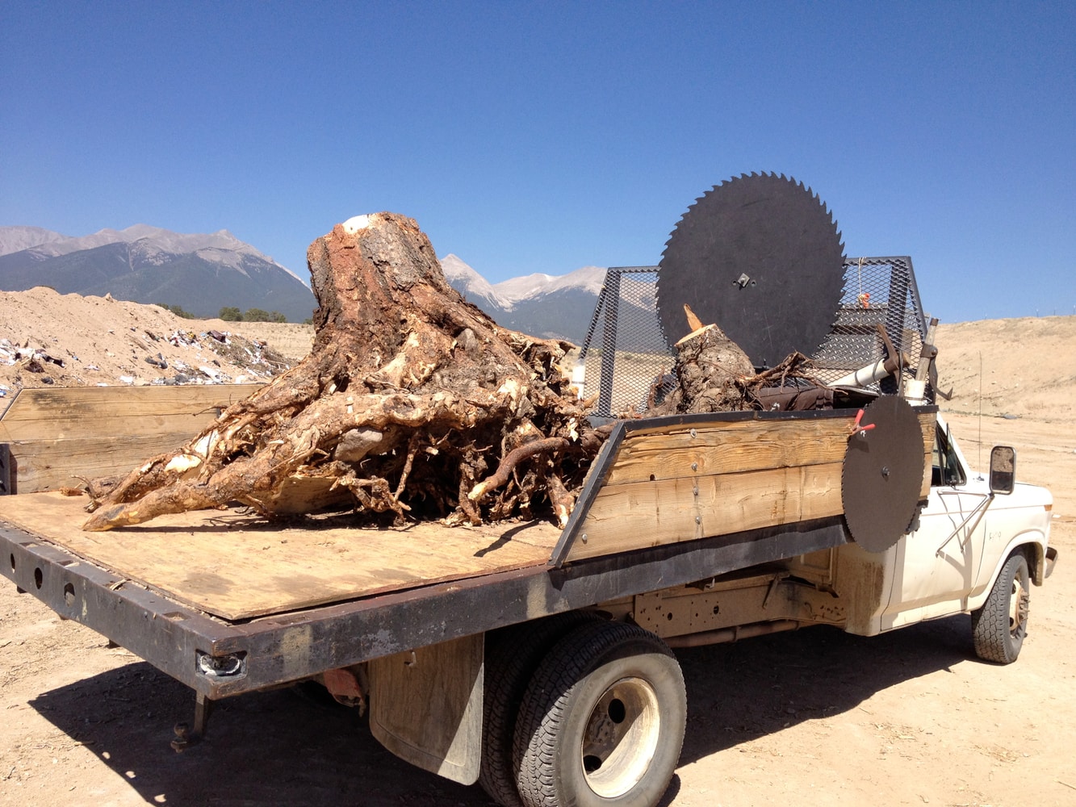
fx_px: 1088
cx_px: 538
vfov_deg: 40.7
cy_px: 404
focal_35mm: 35
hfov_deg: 52.6
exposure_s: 1/1493
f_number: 2.4
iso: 64
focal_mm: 4.28
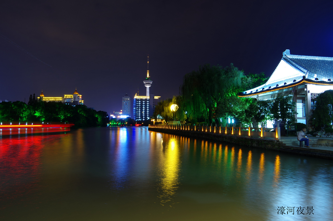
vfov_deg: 47.9
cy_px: 110
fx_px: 250
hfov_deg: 67.4
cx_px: 166
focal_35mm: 27
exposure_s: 15
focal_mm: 18
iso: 100
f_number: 11
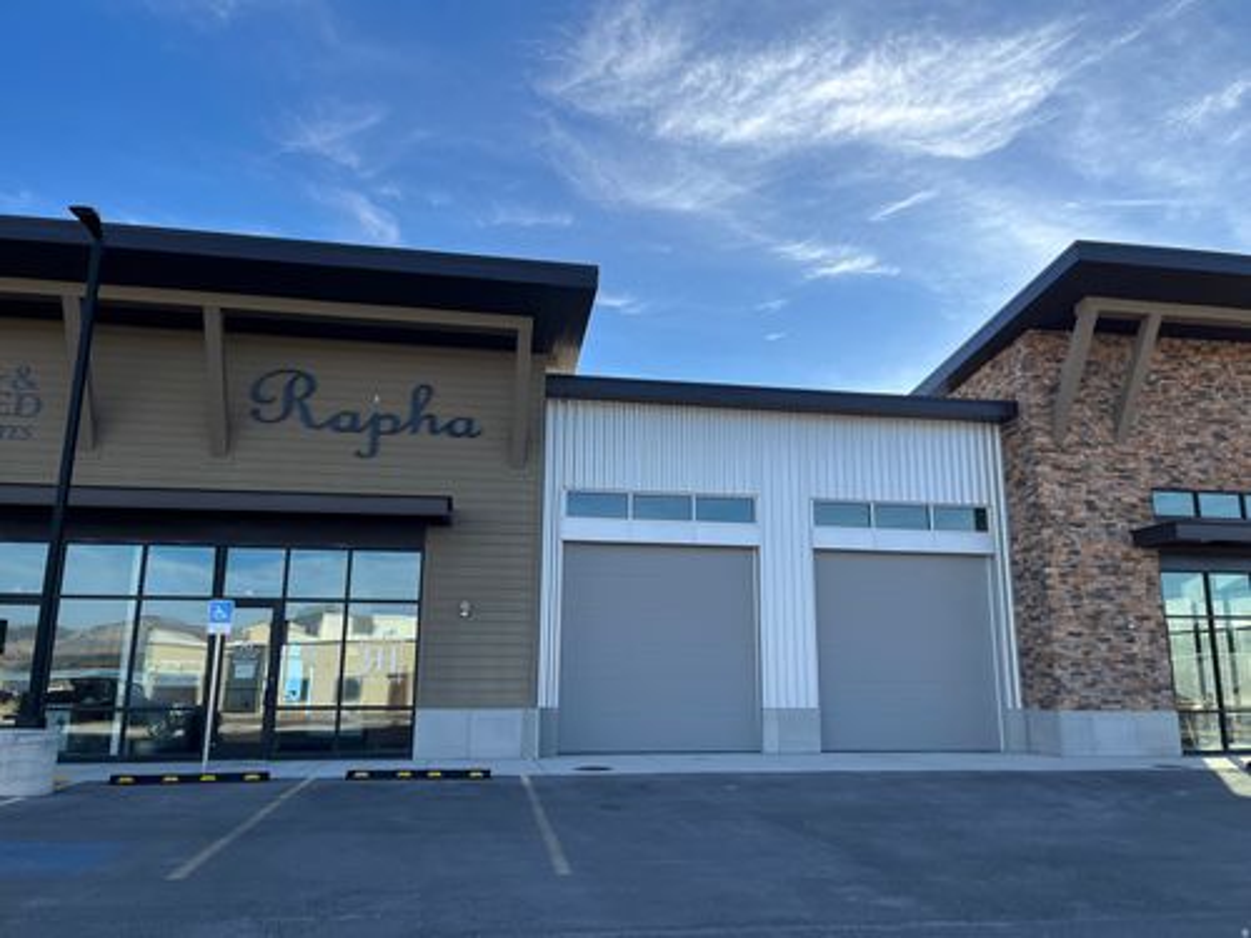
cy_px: 469
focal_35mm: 26
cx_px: 626
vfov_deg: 53.1
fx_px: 940
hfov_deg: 67.3
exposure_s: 1/2062
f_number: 1.6
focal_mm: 5.1
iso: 50
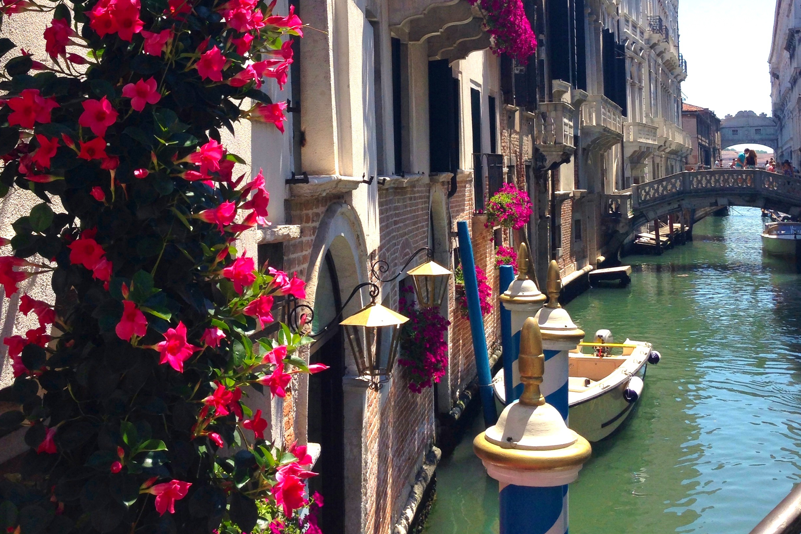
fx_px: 1024
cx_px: 401
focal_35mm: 46
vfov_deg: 28.7
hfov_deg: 42.7
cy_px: 120
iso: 50
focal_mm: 4.12
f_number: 2.4
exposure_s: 1/1261
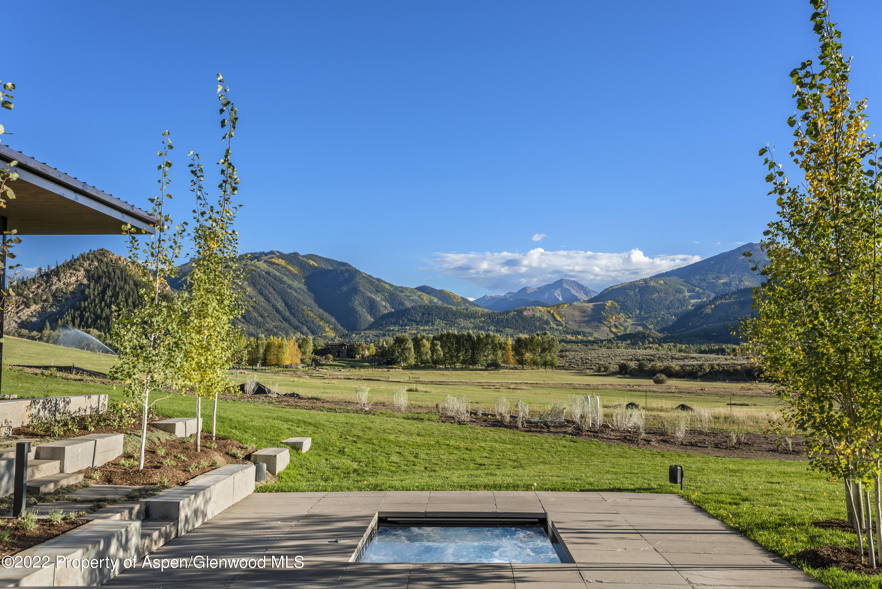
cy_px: 294
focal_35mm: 35
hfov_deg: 54.4
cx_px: 441
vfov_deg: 37.9
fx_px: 858
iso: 100
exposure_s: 1/160
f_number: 10
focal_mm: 35
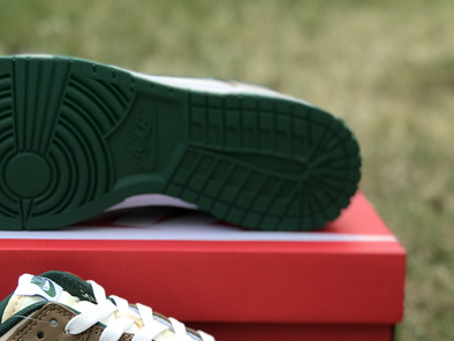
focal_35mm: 107
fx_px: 1404
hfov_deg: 18.3
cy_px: 245
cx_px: 114
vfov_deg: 13.8
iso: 20
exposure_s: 1/161
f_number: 2.8
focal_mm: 6.6
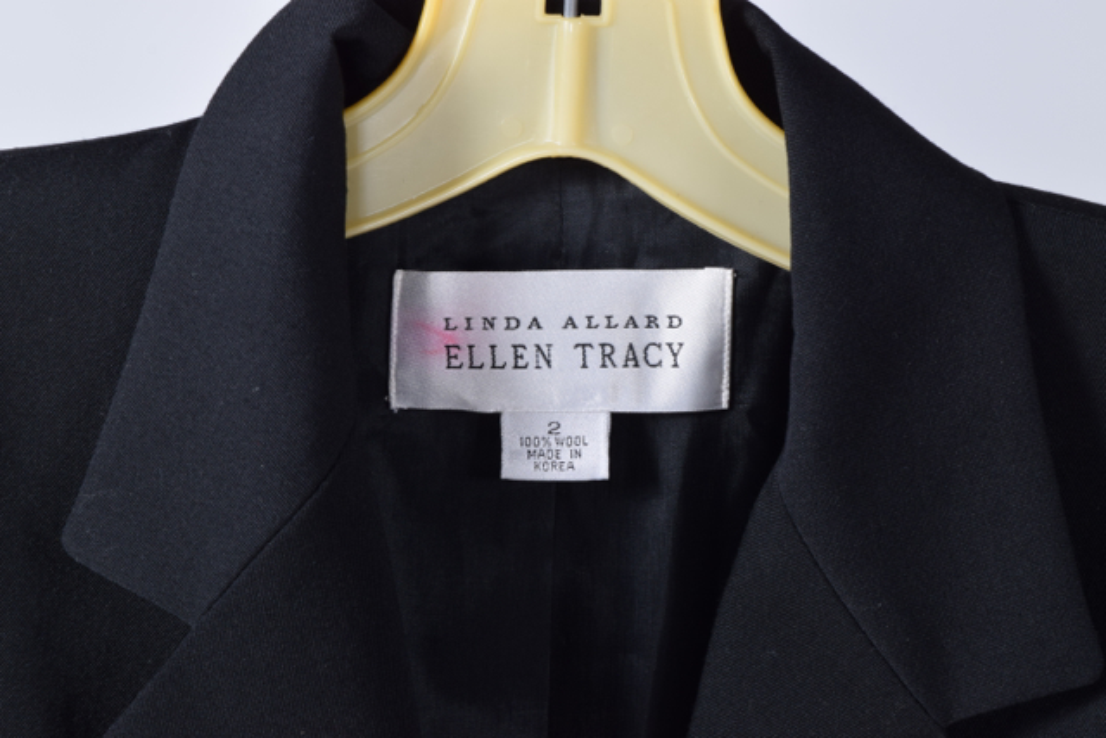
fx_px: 2535
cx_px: 553
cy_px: 369
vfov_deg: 16.6
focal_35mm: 82
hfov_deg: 24.6
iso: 400
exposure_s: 1/125
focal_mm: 55
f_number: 14
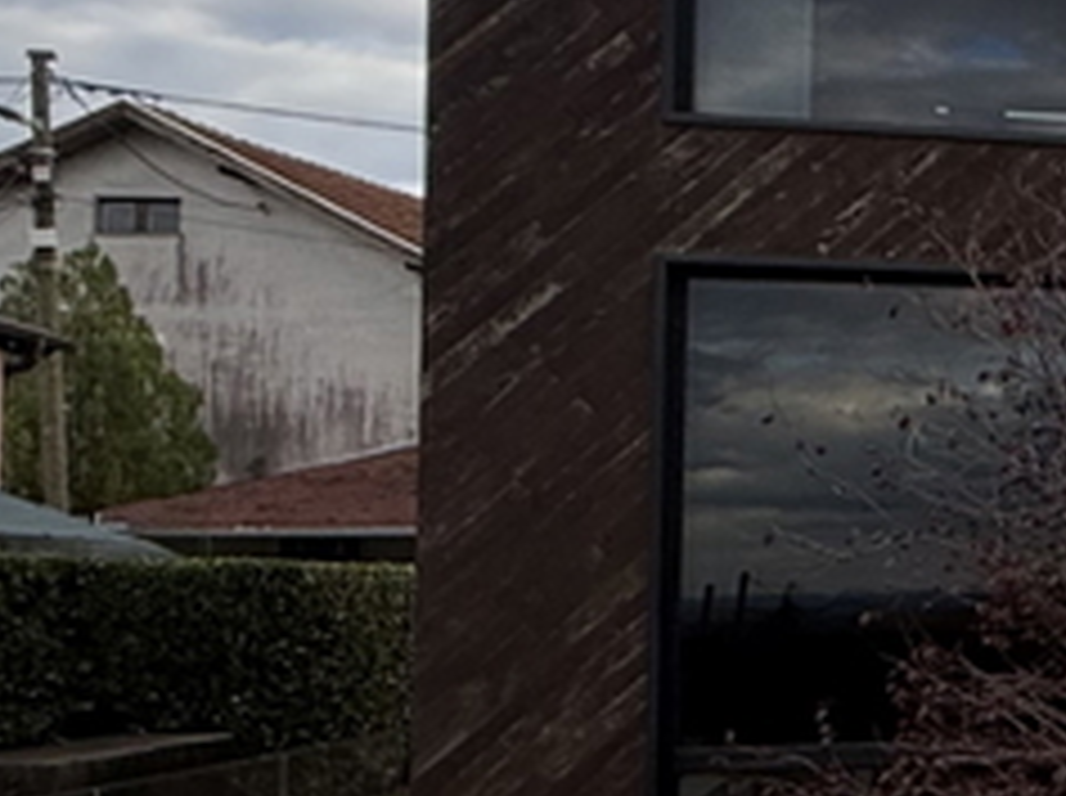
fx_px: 2183
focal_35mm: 71
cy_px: 472
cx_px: 1966
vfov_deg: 20.6
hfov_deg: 19.6
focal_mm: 2.22
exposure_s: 1/433
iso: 64
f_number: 2.2
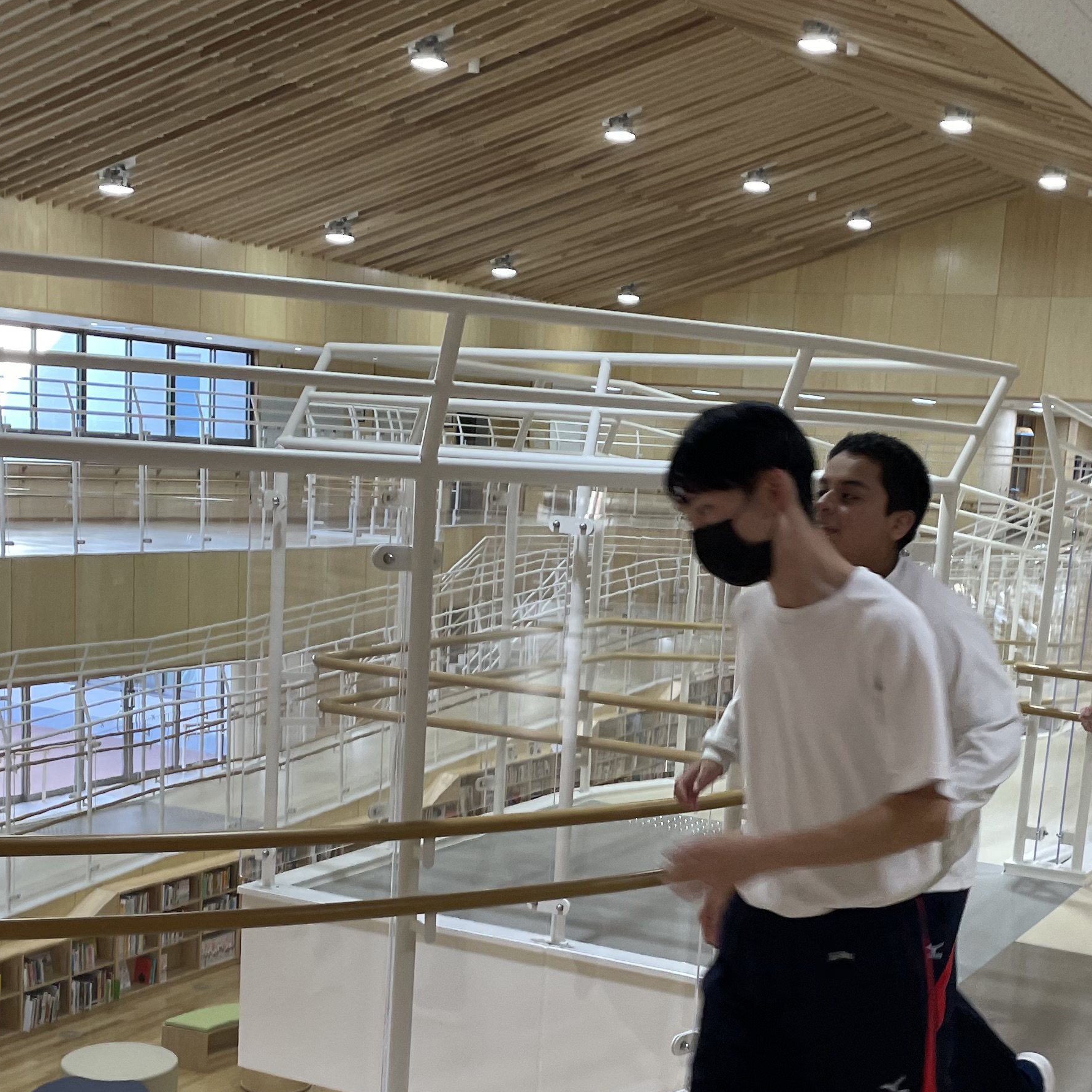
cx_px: 599
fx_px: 1856
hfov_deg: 32.8
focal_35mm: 52
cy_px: 807
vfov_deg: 32.2
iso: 100
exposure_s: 1/120
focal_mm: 4.2
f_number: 1.6
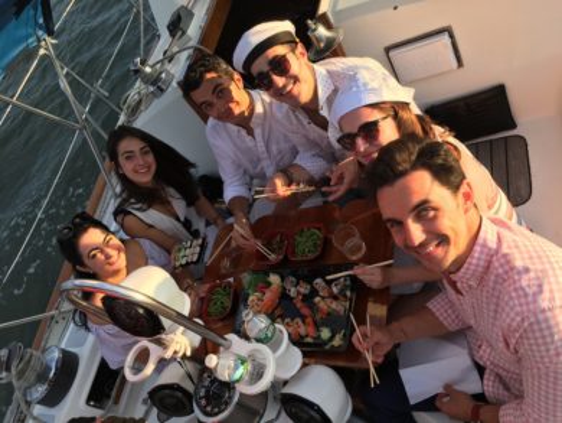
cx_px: 281
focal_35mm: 29
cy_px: 212
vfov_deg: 48.3
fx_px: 471
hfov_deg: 61.6
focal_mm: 4.15
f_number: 2.2
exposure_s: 1/194
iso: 25
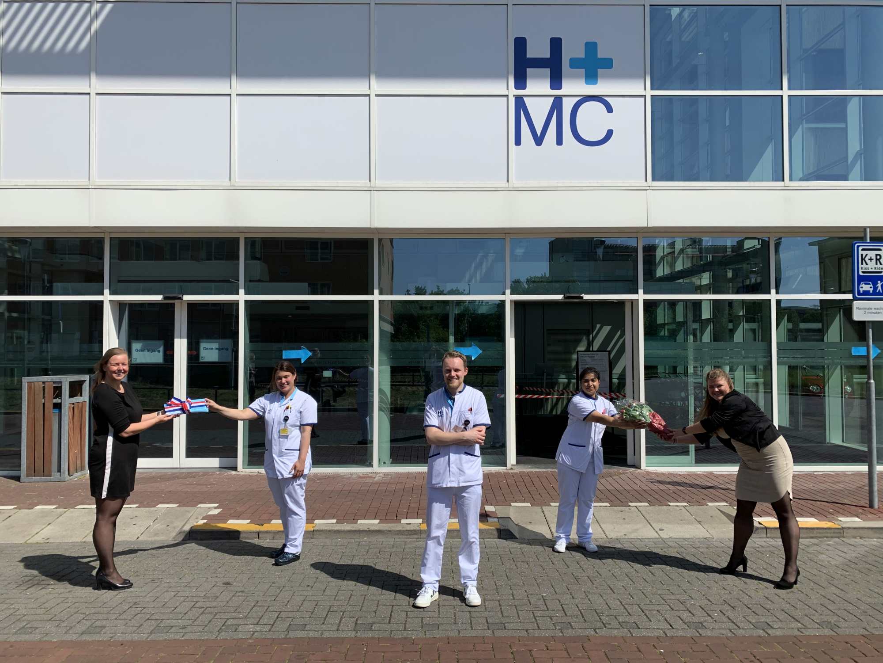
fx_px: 663
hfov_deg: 67.3
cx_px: 442
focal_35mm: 26
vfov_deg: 53.1
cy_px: 332
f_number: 1.8
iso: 25
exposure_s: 1/3185
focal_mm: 4.25
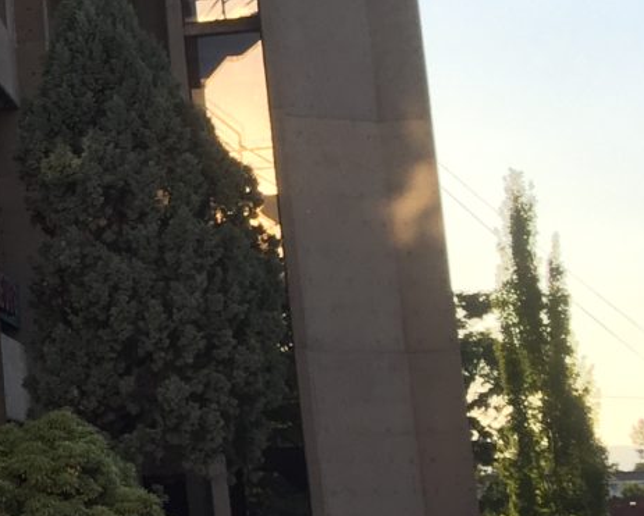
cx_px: -536
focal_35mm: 110
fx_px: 2098
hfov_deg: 15.0
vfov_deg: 14.0
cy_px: 111
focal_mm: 4.15
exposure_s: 1/732
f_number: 2.2
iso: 32
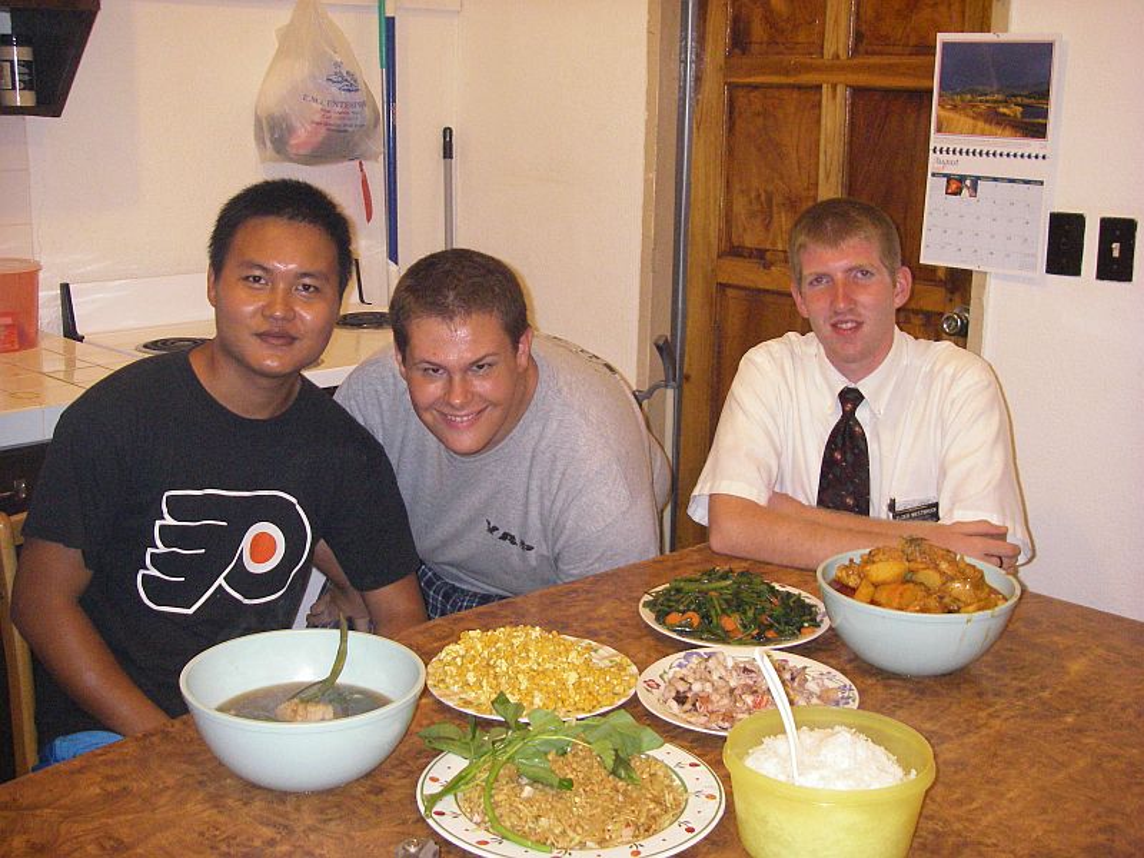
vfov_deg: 32.9
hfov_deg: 42.9
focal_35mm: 44
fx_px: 1454
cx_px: 572
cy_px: 429
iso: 400
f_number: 3.4
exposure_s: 1/40
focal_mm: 7.3
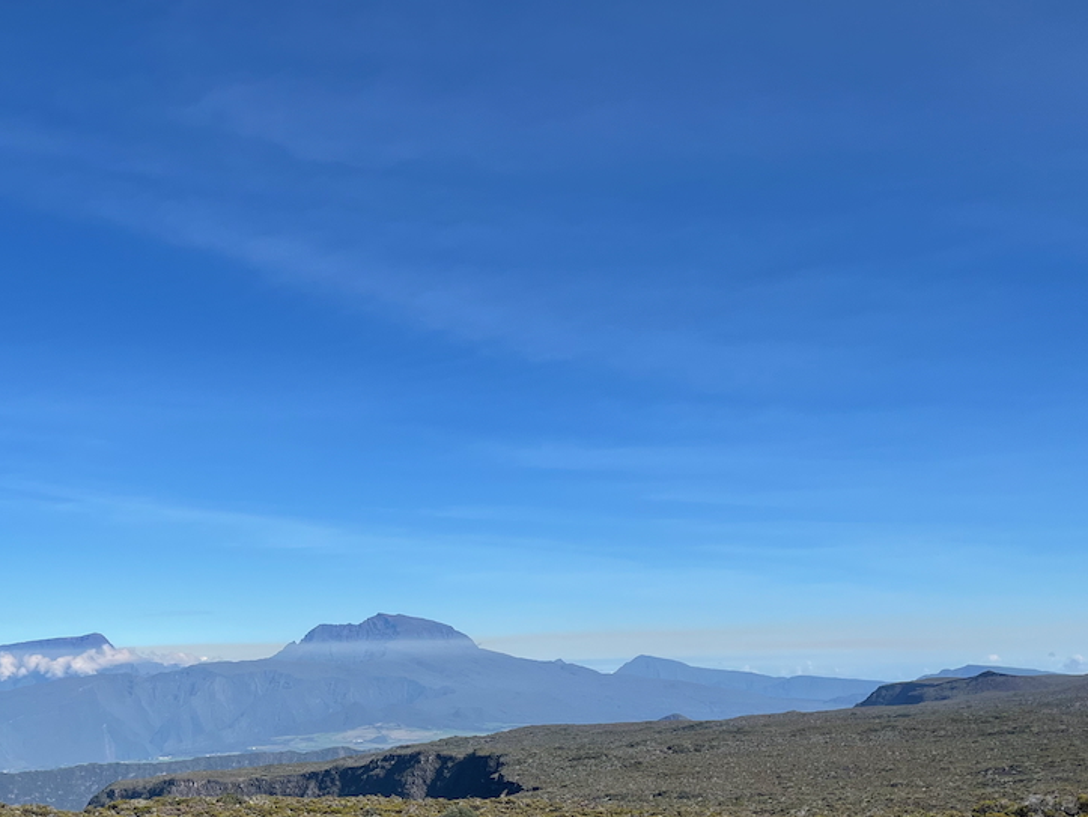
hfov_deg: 39.9
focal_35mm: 46
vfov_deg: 30.8
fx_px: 1447
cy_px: 655
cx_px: 253
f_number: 1.6
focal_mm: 5.1
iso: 50
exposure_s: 1/4149
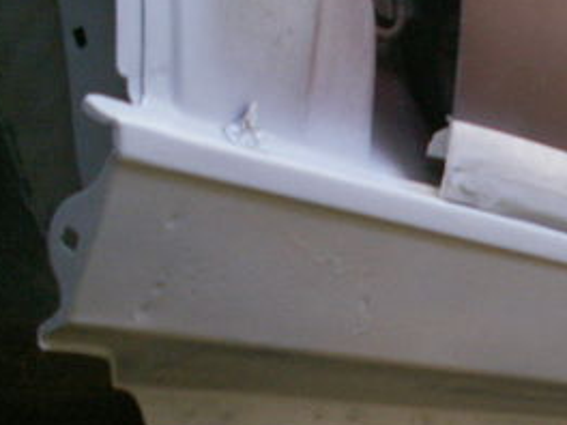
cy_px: 404
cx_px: 638
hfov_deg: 21.7
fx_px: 1392
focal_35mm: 85
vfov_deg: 17.1
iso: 160
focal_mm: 5.86
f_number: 2.8
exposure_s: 1/8
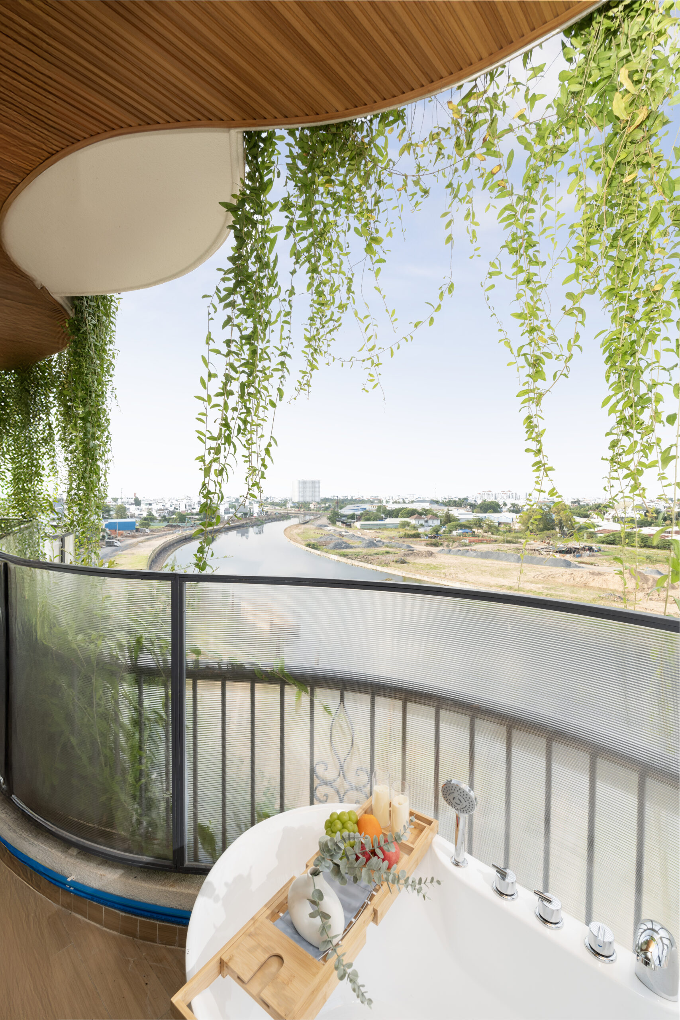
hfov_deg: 73.8
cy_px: 510
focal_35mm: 16
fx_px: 453
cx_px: 340
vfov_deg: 96.7
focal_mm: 16
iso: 100
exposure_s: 1/60
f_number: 8
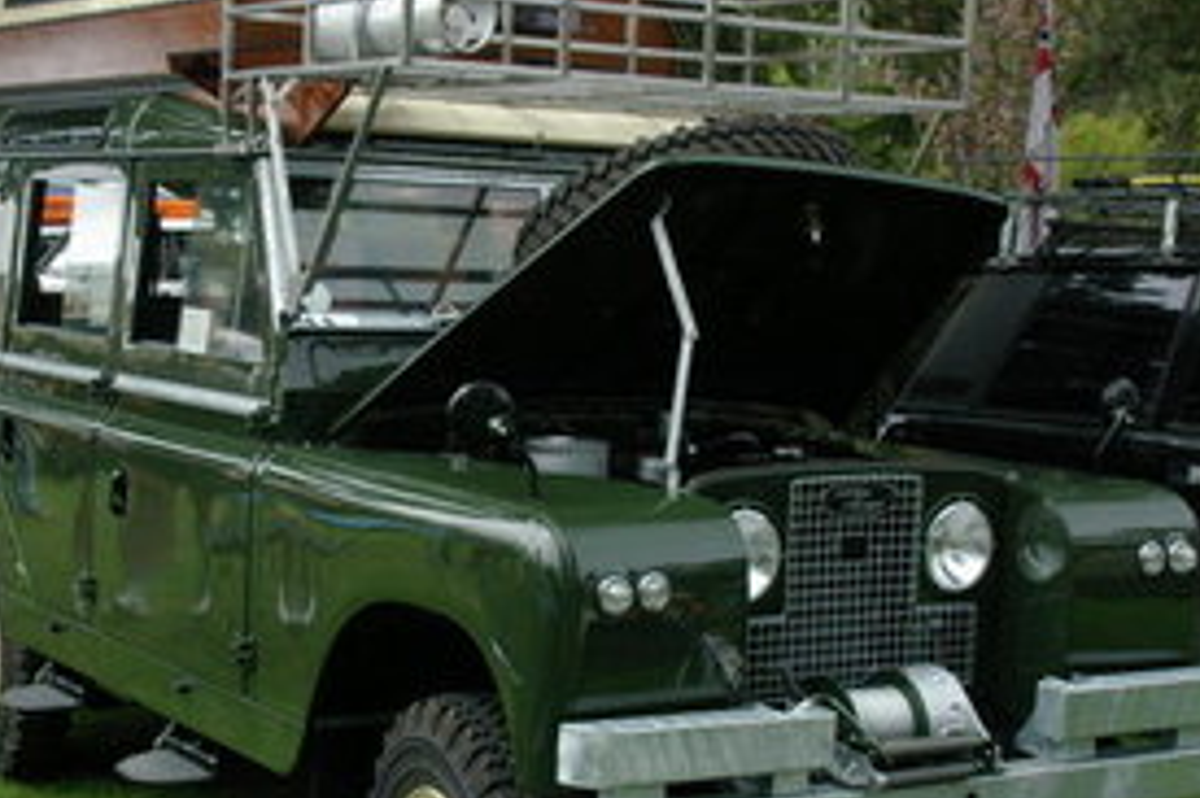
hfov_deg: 28.5
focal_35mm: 71
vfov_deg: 19.2
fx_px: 2365
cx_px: 593
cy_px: 454
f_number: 8
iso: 800
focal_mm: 26
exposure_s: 1/250
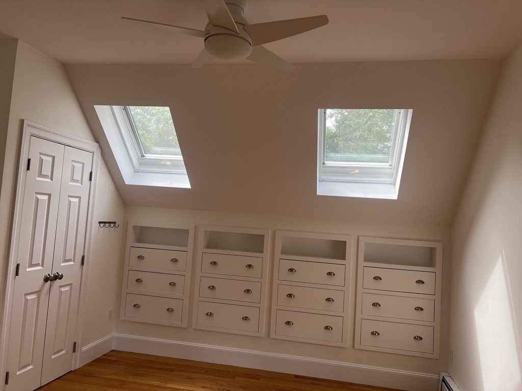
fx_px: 392
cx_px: 261
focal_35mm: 26
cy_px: 196
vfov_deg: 53.1
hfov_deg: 67.3
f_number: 1.5
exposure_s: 1/128
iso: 32
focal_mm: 5.7
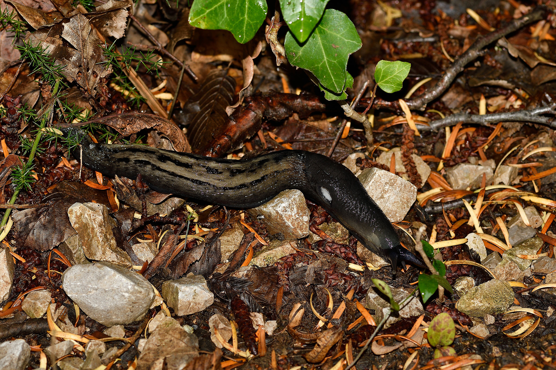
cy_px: 185
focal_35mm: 150
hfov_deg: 13.7
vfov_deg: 9.1
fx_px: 2316
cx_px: 278
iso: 100
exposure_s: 1/320
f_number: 11
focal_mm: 100
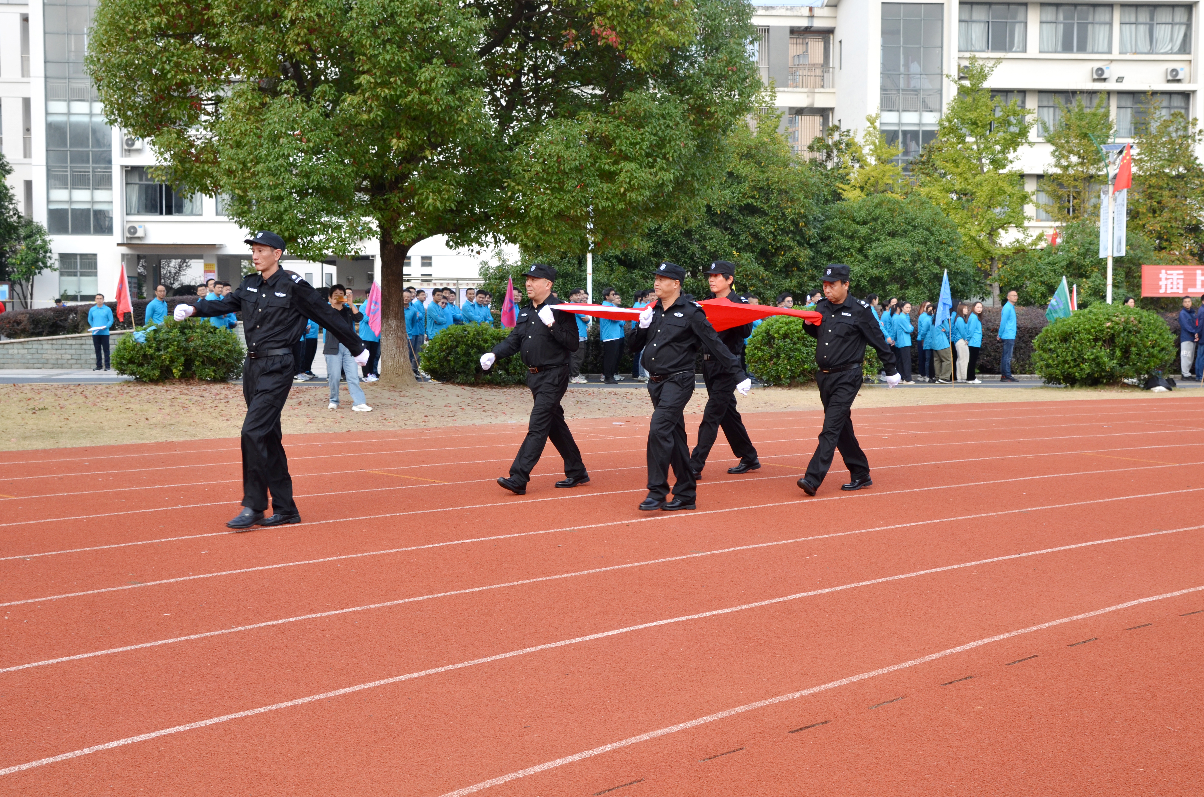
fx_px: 1602
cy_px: 398
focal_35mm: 48
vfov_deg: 28.0
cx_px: 602
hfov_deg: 41.2
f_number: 6.3
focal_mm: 32
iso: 200
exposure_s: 1/160
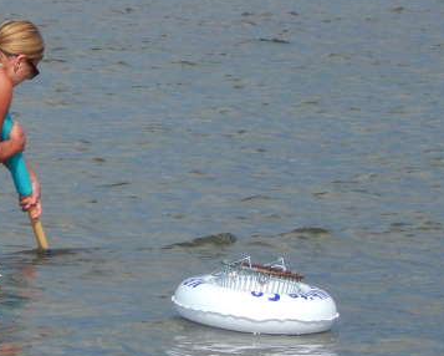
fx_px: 4299
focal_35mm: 327
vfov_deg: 4.7
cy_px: 98
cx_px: 49
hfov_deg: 5.9
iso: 125
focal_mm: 32.8
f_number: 5.3
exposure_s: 1/800
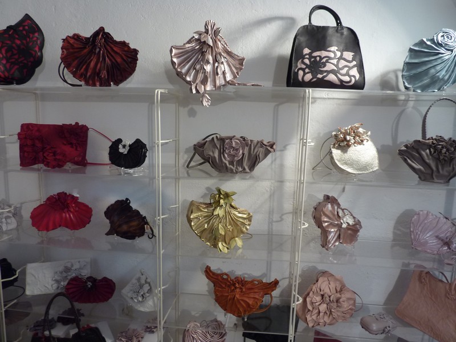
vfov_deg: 54.9
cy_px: 171
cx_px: 228
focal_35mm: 25
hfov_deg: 69.4
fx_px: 329
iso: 125
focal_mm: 4.1
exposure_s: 1/30
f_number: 3.3
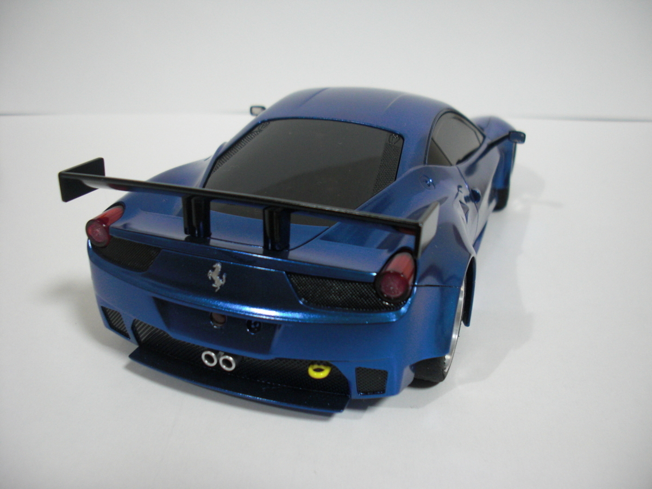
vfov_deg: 39.7
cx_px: 326
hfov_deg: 51.4
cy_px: 244
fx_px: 678
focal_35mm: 36
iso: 200
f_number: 2.8
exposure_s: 1/13
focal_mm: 6.3
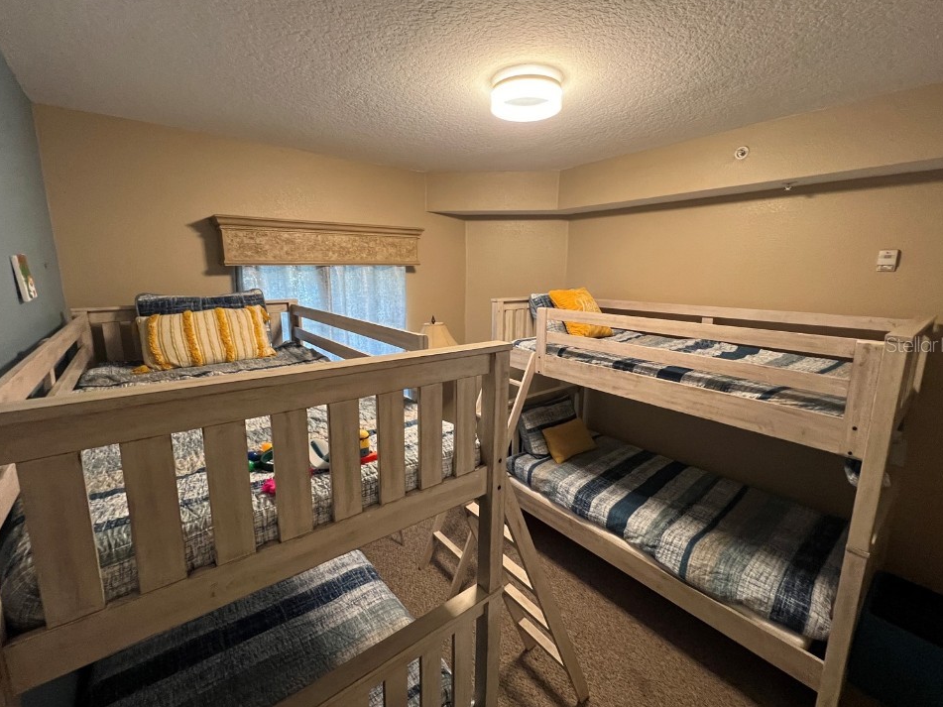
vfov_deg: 85.6
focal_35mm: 14
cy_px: 344
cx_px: 472
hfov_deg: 102.1
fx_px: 381
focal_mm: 1.57
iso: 500
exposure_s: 1/60
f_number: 1.8
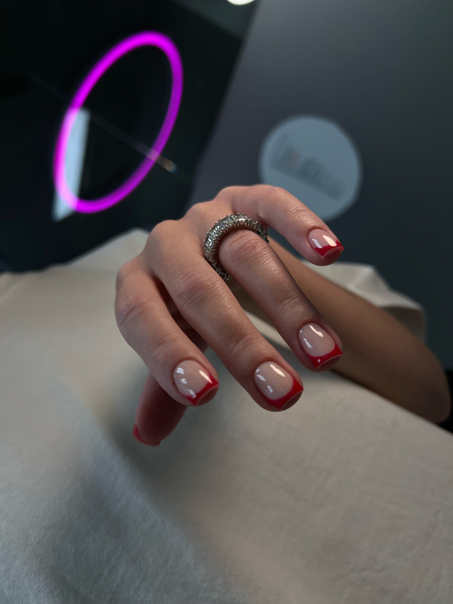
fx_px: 454
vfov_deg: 67.3
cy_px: 302
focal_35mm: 26
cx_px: 226
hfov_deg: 53.1
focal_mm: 5.7
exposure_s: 1/388
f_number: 1.5
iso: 50
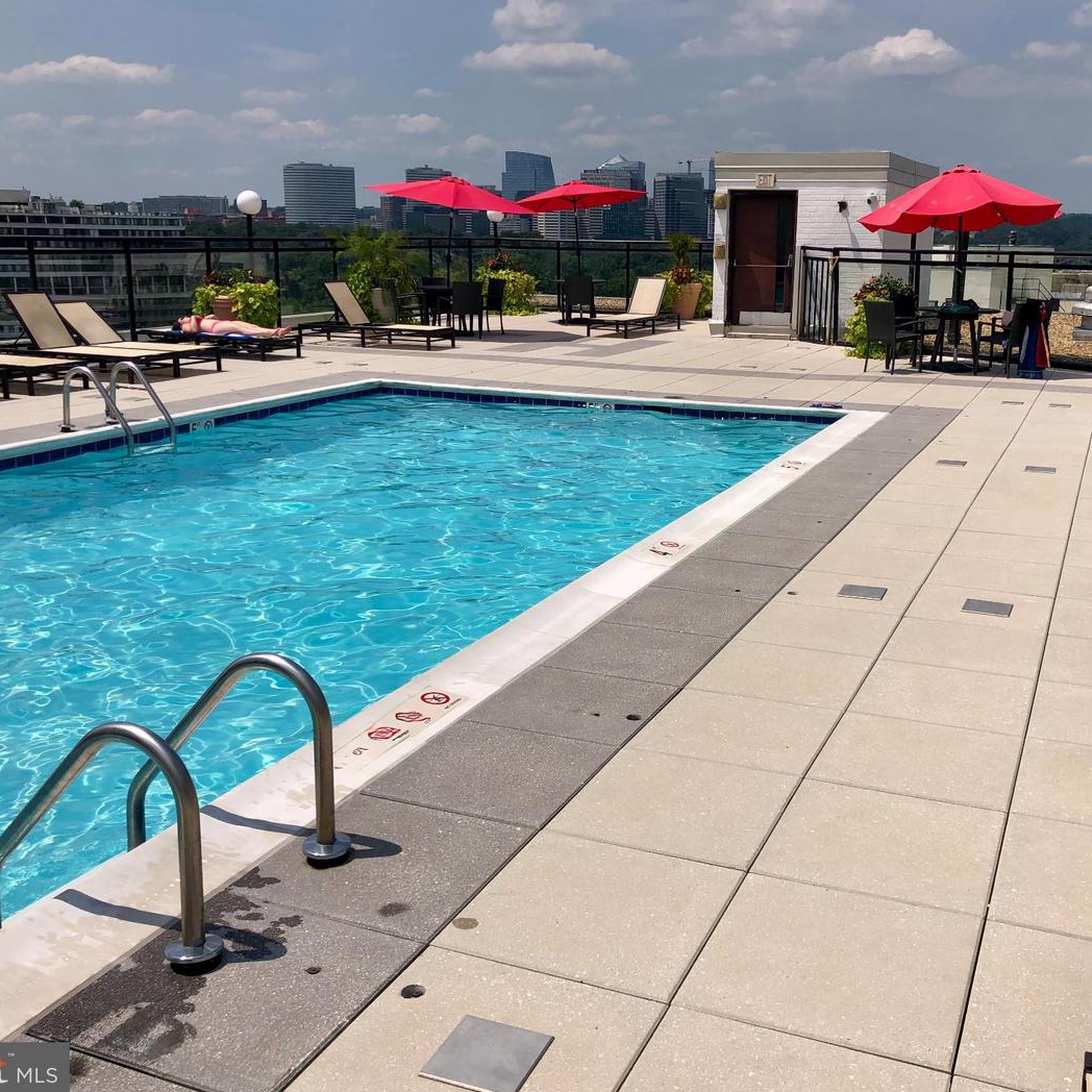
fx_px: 1213
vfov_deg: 48.4
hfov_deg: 48.3
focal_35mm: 34
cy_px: 540
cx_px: 637
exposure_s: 1/5348
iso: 20
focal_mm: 4
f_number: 1.8
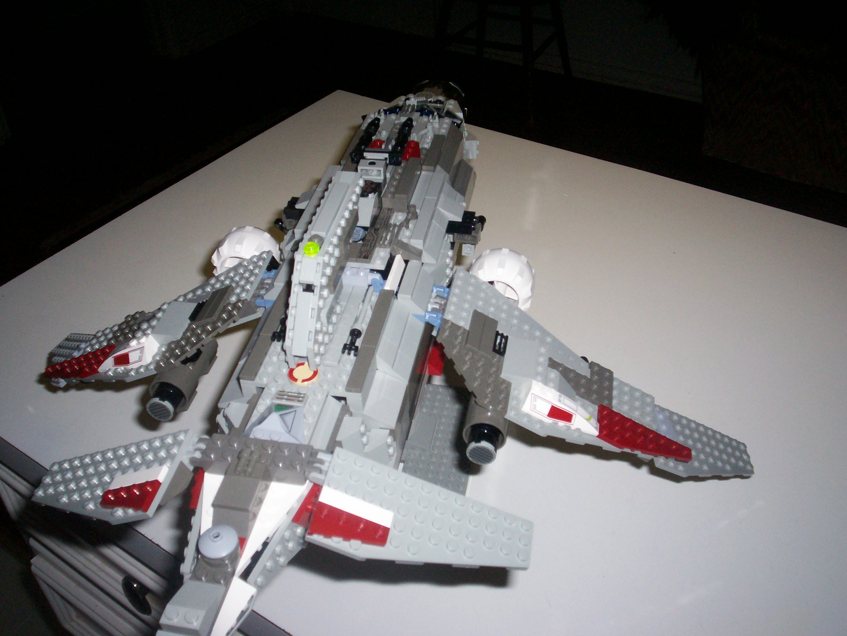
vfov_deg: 39.7
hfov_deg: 51.4
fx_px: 881
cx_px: 424
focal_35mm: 36
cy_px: 318
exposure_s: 1/90.5
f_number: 4.5
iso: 140
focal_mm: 5.9
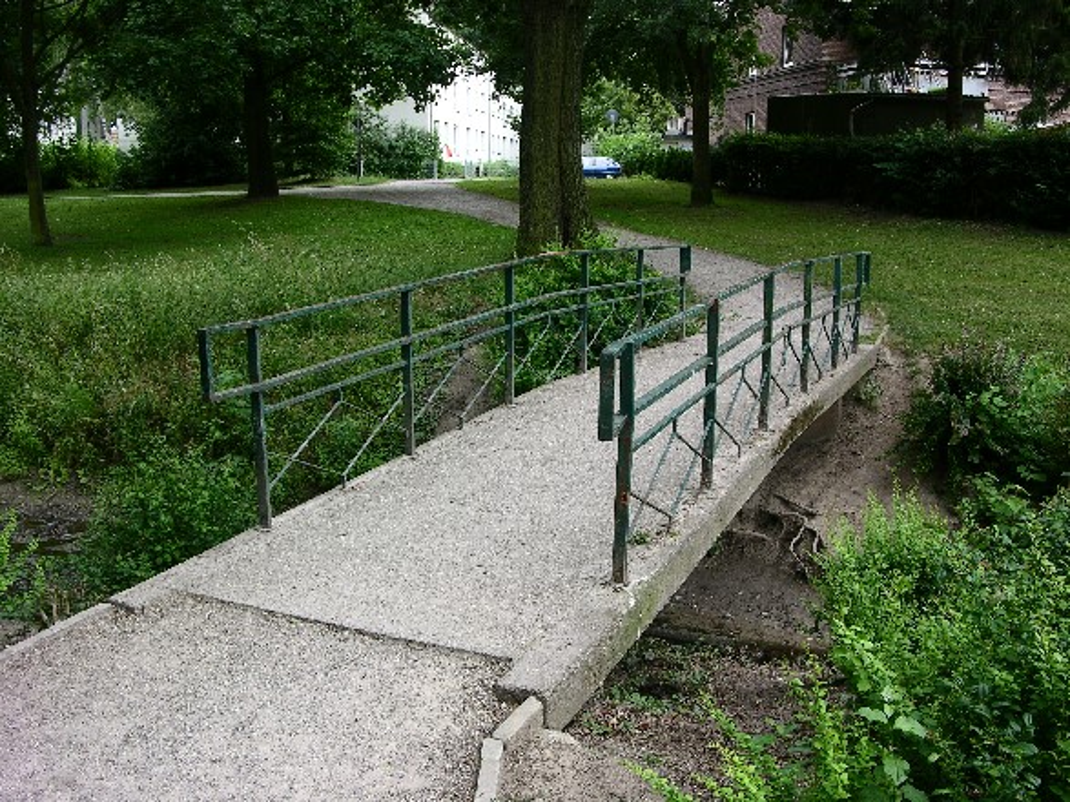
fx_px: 1082
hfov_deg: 52.6
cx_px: 535
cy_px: 401
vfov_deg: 40.7
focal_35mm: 35
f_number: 5
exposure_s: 1/42.5
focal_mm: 8.9
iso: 50
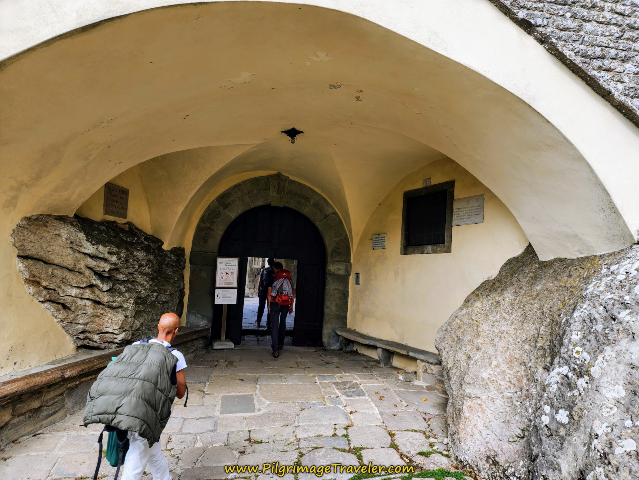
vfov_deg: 58.9
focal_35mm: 23
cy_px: 240
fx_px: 425
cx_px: 320
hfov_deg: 73.9
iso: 12
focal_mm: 6.4
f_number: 1.8
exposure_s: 1/185
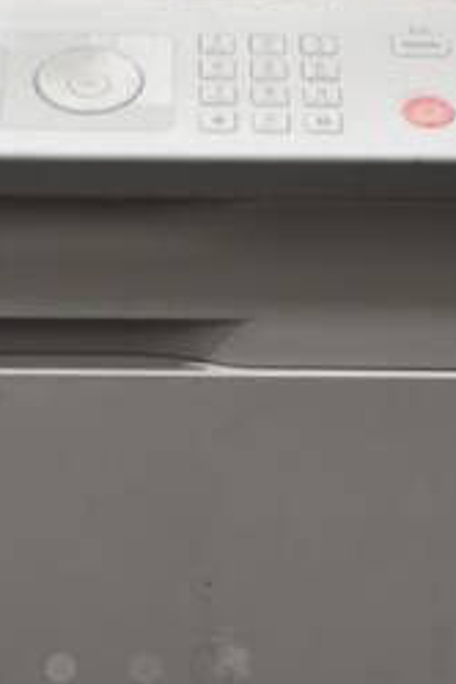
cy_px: 782
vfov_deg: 17.8
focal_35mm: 110
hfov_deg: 12.4
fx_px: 2090
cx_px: 60
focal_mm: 20
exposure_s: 1/30
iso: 500
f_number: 3.5
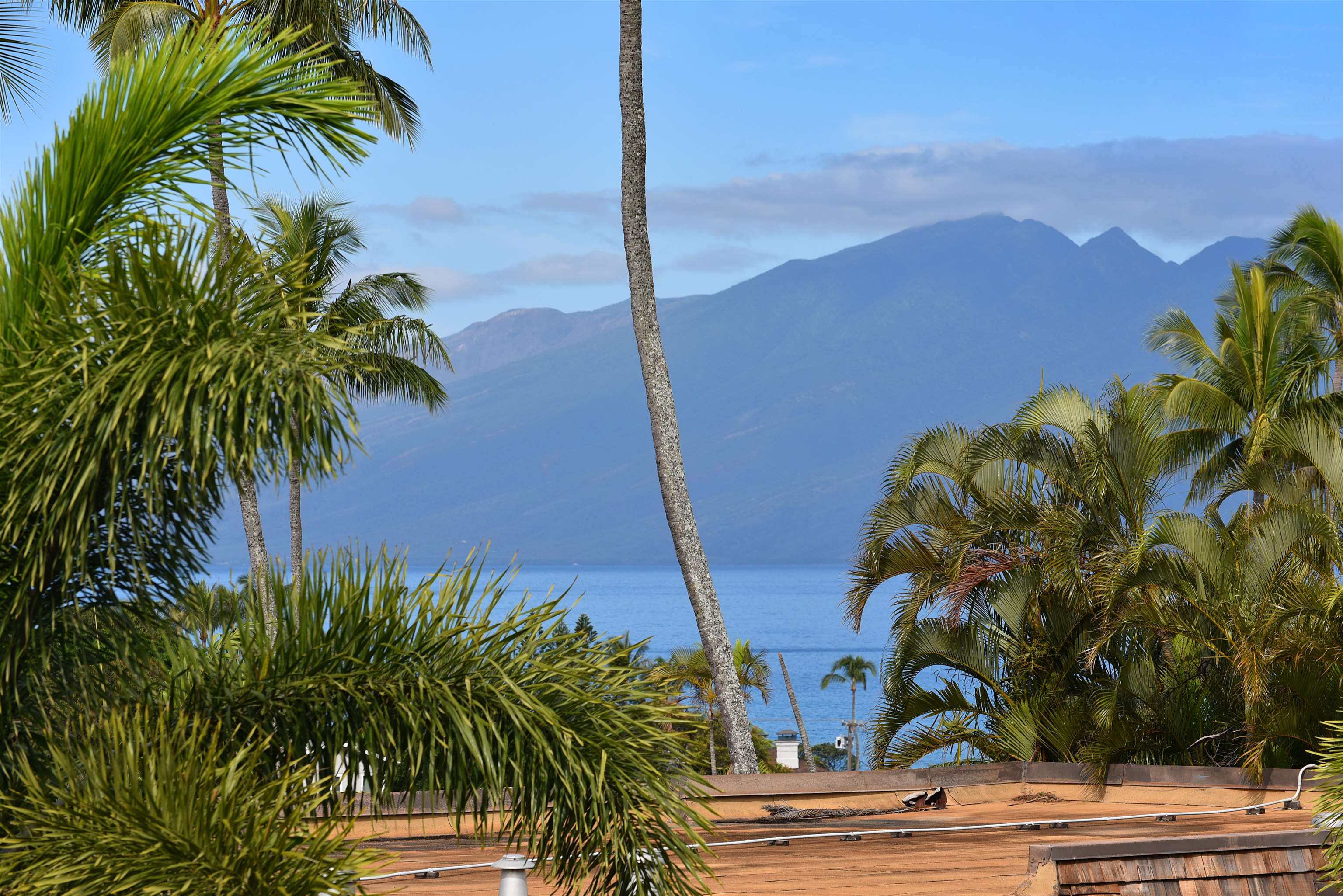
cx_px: 672
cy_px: 448
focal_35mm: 145
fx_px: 5411
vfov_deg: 9.5
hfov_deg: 14.1
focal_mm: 145
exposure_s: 1/200
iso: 100
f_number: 10
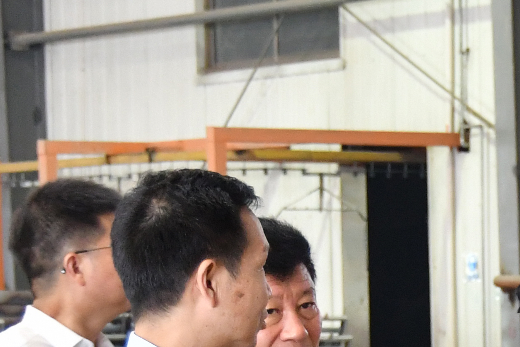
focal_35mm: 257
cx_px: 648
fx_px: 3711
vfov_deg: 5.3
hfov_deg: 7.9
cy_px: 506
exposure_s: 1/60
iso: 1400
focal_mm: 38
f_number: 4.2
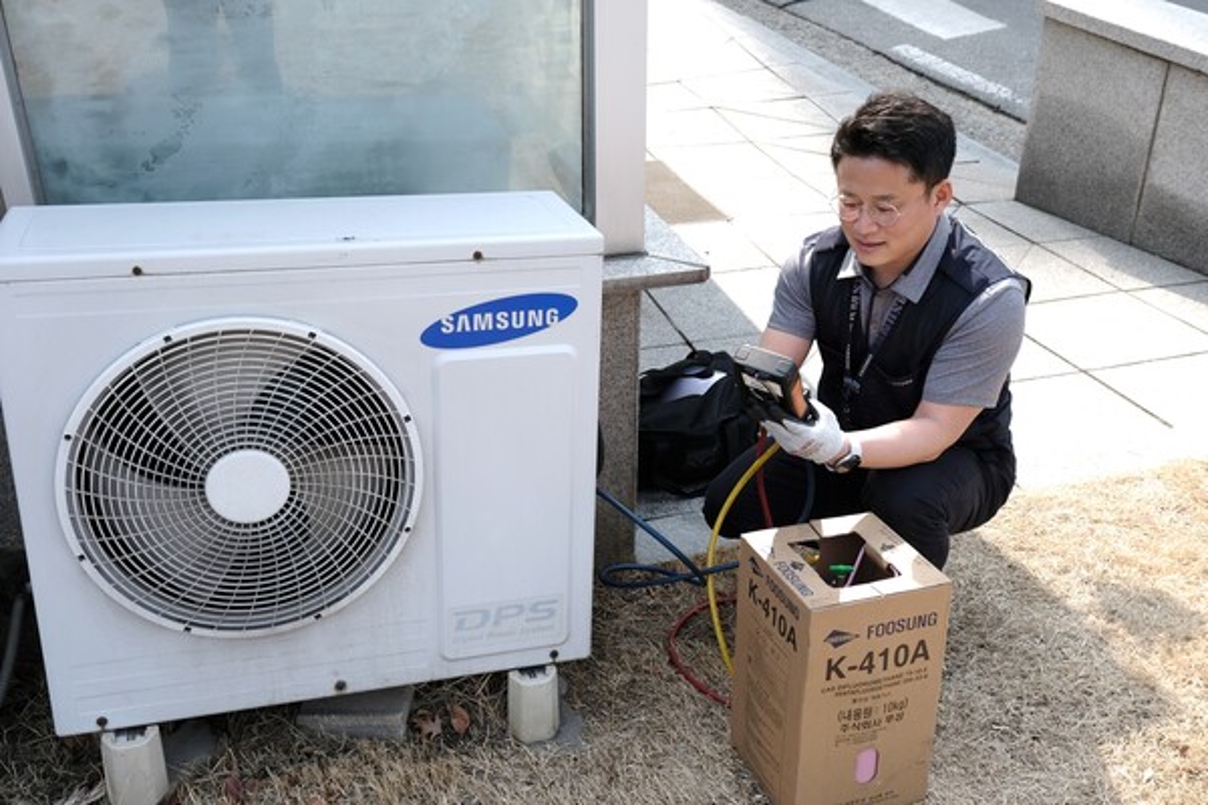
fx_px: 1107
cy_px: 402
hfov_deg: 57.2
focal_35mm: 33
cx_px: 604
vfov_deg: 40.0
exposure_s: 1/150
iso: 125
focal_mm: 22.3
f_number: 5.6
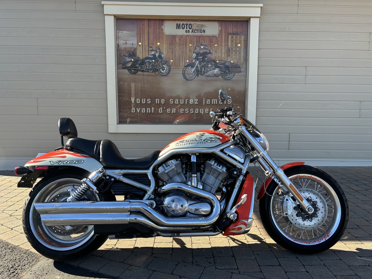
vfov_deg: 53.1
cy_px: 140
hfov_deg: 67.3
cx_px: 186
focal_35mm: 26
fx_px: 279
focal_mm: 5.96
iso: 50
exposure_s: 1/675
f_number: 1.6
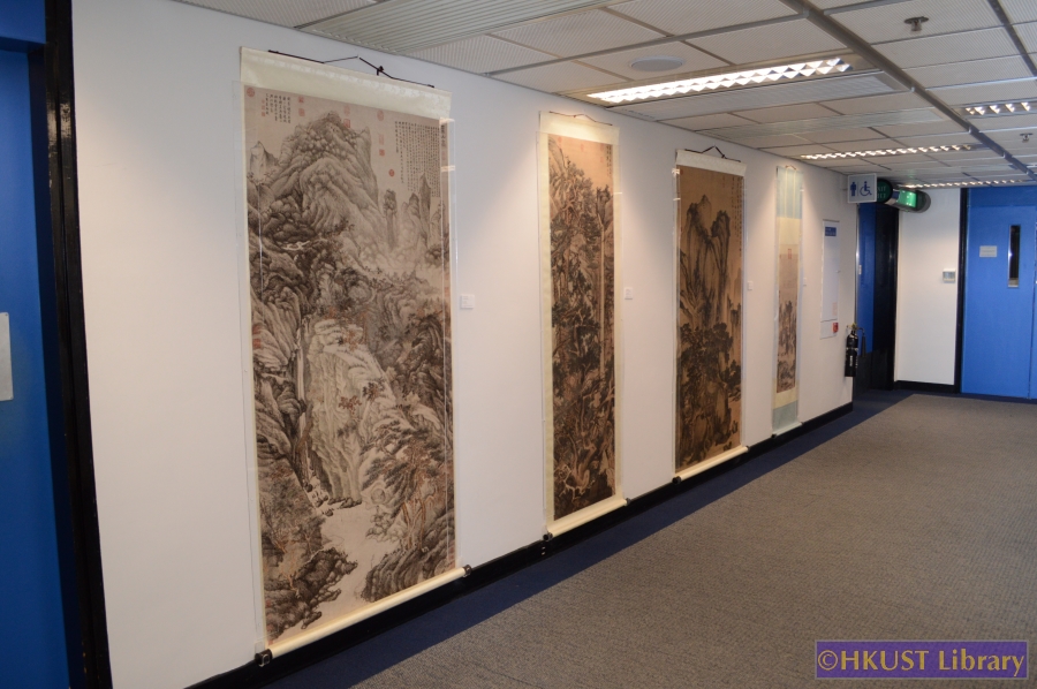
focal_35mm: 27
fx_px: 777
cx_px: 518
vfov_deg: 47.8
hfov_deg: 67.4
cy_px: 344
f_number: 4.5
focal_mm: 18
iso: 800
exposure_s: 1/80
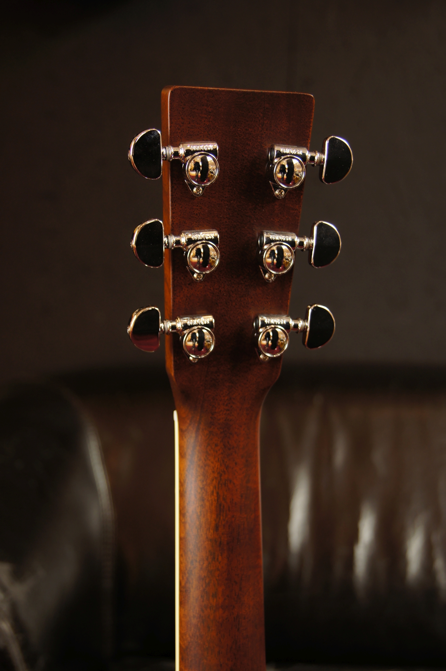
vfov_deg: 37.9
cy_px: 336
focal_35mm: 52
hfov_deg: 25.7
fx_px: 977
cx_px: 223
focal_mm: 35
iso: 100
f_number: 5
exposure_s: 1/5
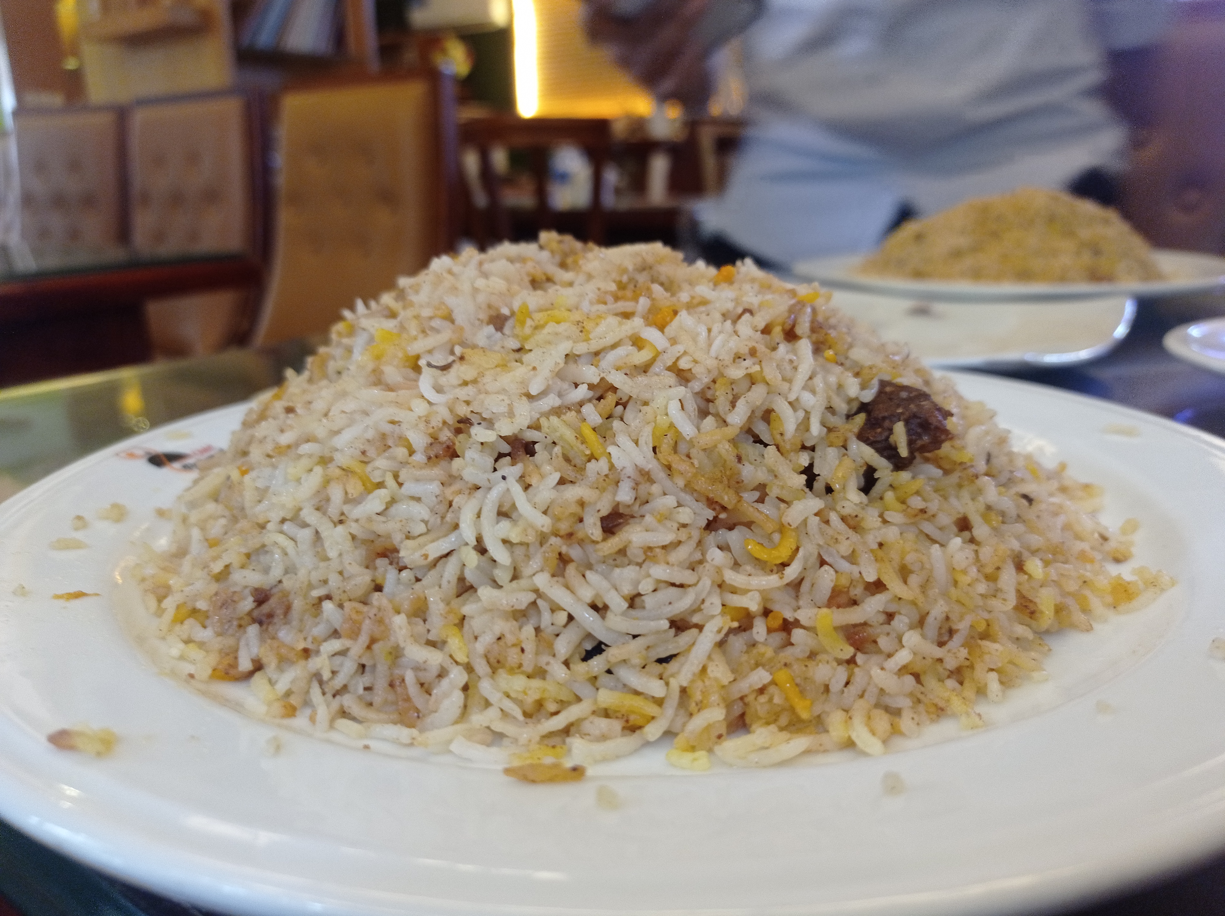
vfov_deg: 49.7
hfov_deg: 63.5
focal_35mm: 28
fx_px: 990
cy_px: 458
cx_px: 612
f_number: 1.79
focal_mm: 4.7
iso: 305
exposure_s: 1/33.3
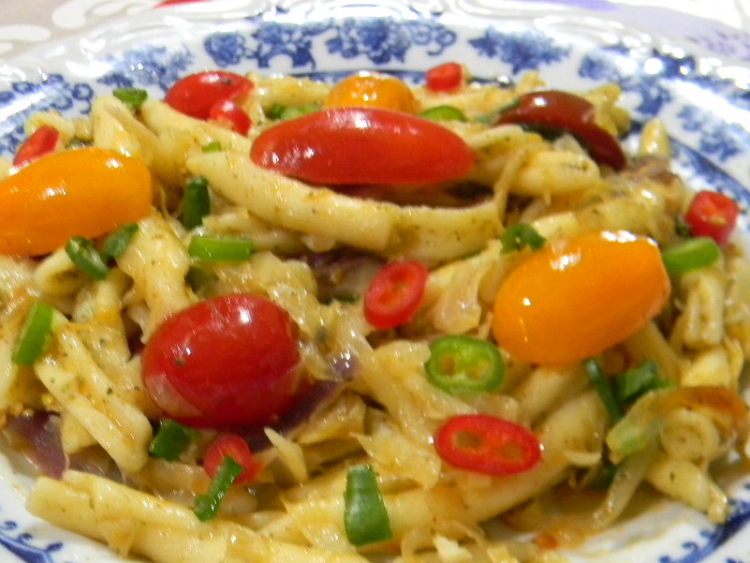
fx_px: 997
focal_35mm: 46
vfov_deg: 31.4
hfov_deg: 41.2
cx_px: 349
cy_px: 357
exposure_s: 1/12.6
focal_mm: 6.4
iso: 400
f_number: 3.7
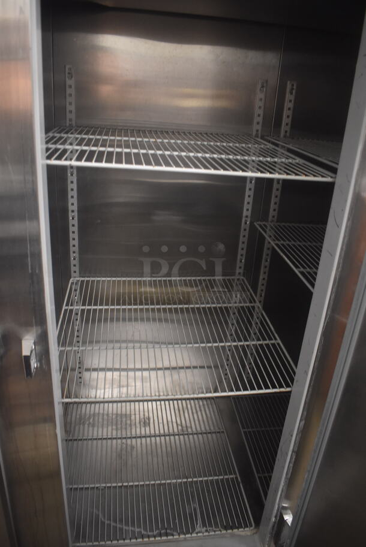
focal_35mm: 27
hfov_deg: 48.0
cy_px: 274
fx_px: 411
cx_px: 183
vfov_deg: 67.3
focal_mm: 18
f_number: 3.5
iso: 1600
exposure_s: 1/30
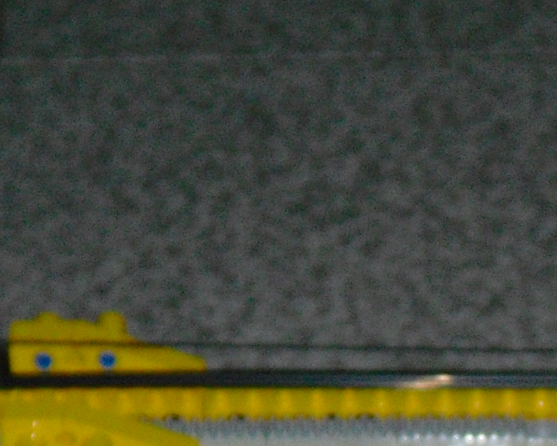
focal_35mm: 206
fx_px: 3396
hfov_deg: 9.4
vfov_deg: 7.4
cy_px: 599
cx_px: 415
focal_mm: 9.4
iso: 400
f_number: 3.8
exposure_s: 1/60
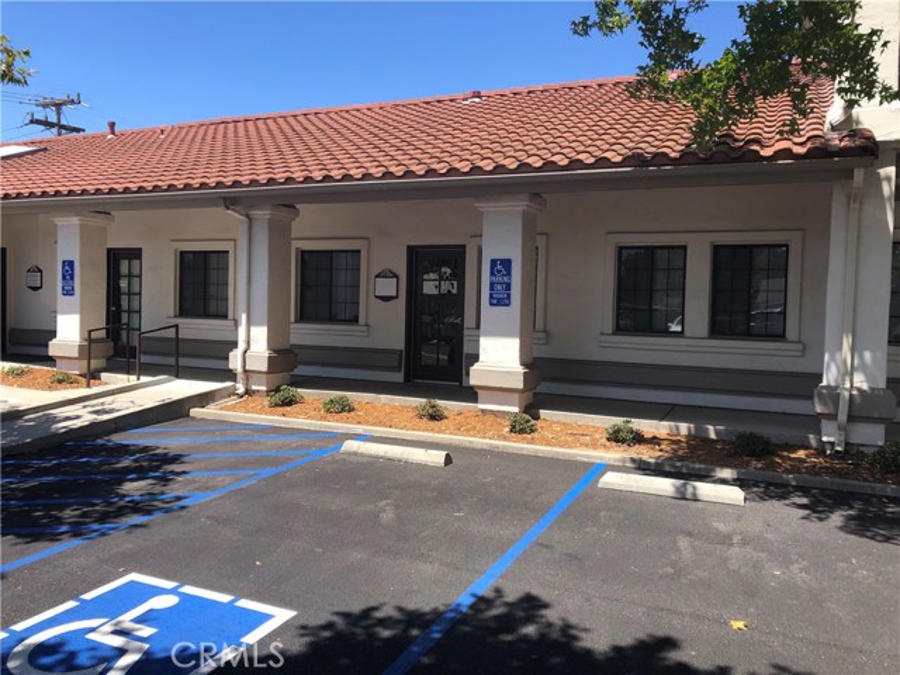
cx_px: 450
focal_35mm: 28
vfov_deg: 49.7
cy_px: 338
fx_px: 728
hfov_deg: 63.4
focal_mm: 3.99
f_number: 1.8
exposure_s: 1/873
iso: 20
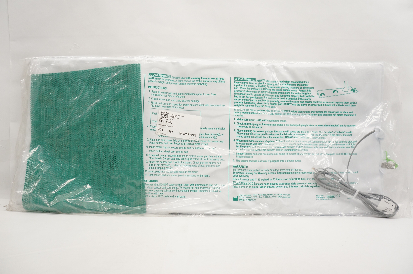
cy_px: 137
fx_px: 309
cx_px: 206
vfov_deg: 47.8
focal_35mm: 27
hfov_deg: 67.4
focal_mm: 18
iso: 800
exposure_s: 1/160
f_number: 6.3
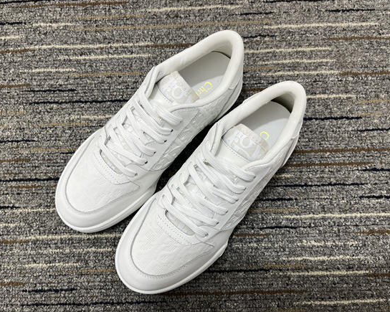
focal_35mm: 28
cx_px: 189
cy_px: 158
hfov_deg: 62.2
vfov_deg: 51.5
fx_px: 323
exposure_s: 1/104
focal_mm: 5.1
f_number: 1.6
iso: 125
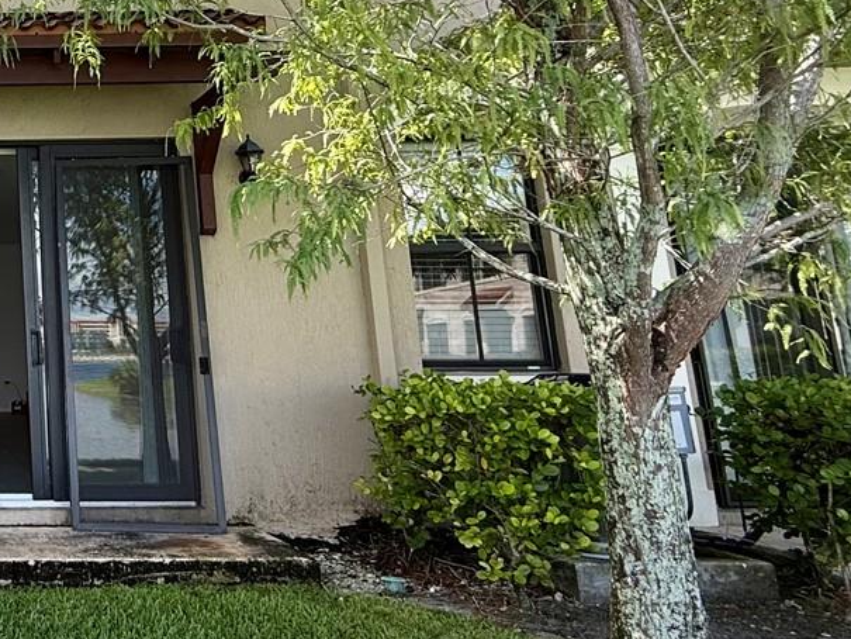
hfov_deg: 39.6
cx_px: -113
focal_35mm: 37
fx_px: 910
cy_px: 183
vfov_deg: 38.0
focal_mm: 2.22
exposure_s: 1/216
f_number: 2.2
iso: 50
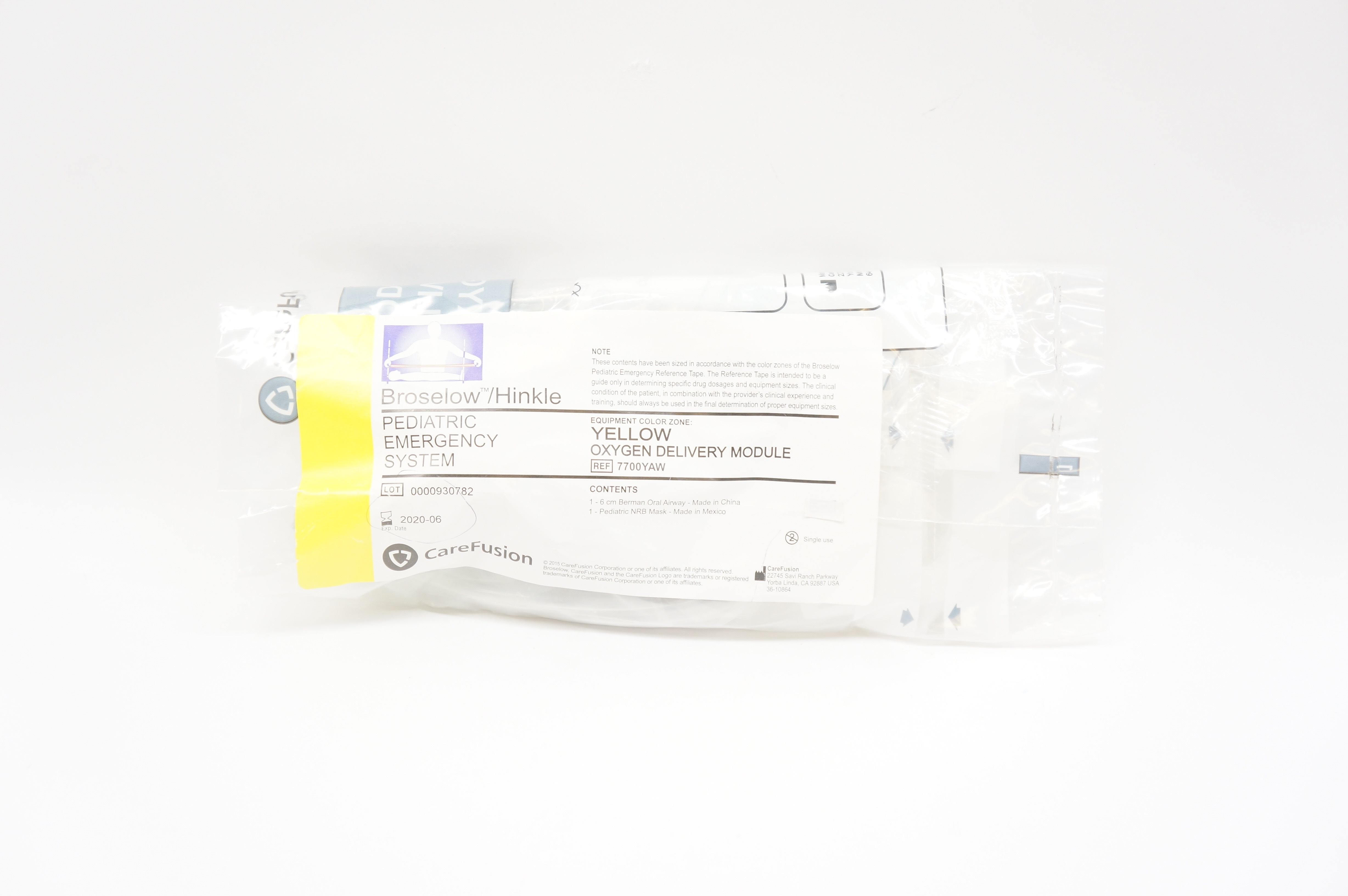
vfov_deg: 28.0
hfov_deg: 41.2
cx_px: 674
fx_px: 1795
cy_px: 448
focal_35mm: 48
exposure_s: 1/60
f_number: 4.5
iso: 400
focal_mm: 32
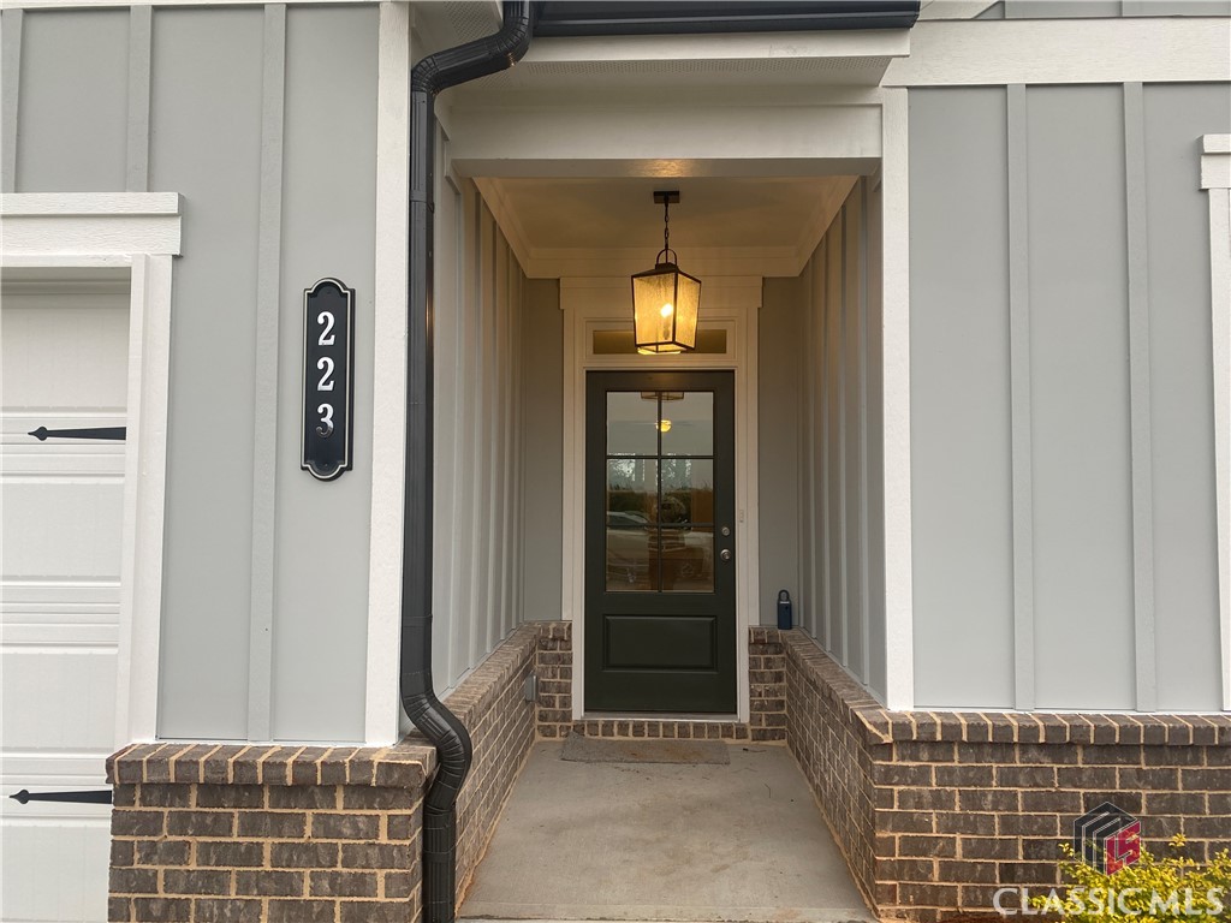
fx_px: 925
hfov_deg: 67.3
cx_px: 616
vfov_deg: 53.1
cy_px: 462
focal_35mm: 26
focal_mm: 4.25
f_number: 1.8
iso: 50
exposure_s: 1/122
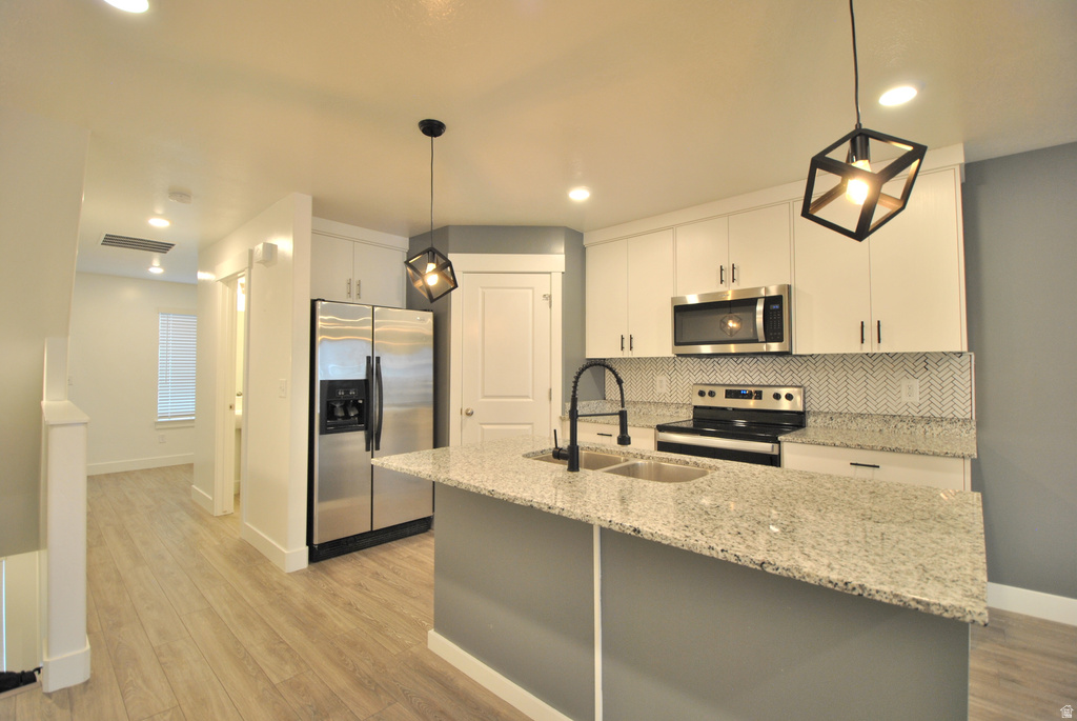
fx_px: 449
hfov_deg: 100.3
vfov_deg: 77.5
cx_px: 538
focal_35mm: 15
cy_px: 360
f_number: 3.5
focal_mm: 10
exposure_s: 1/30
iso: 220
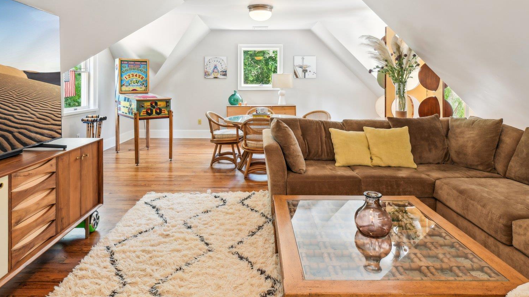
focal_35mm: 23
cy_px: 87
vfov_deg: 48.2
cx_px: 260
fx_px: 323
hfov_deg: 78.7
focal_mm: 16
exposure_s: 1/6
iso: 400
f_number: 8
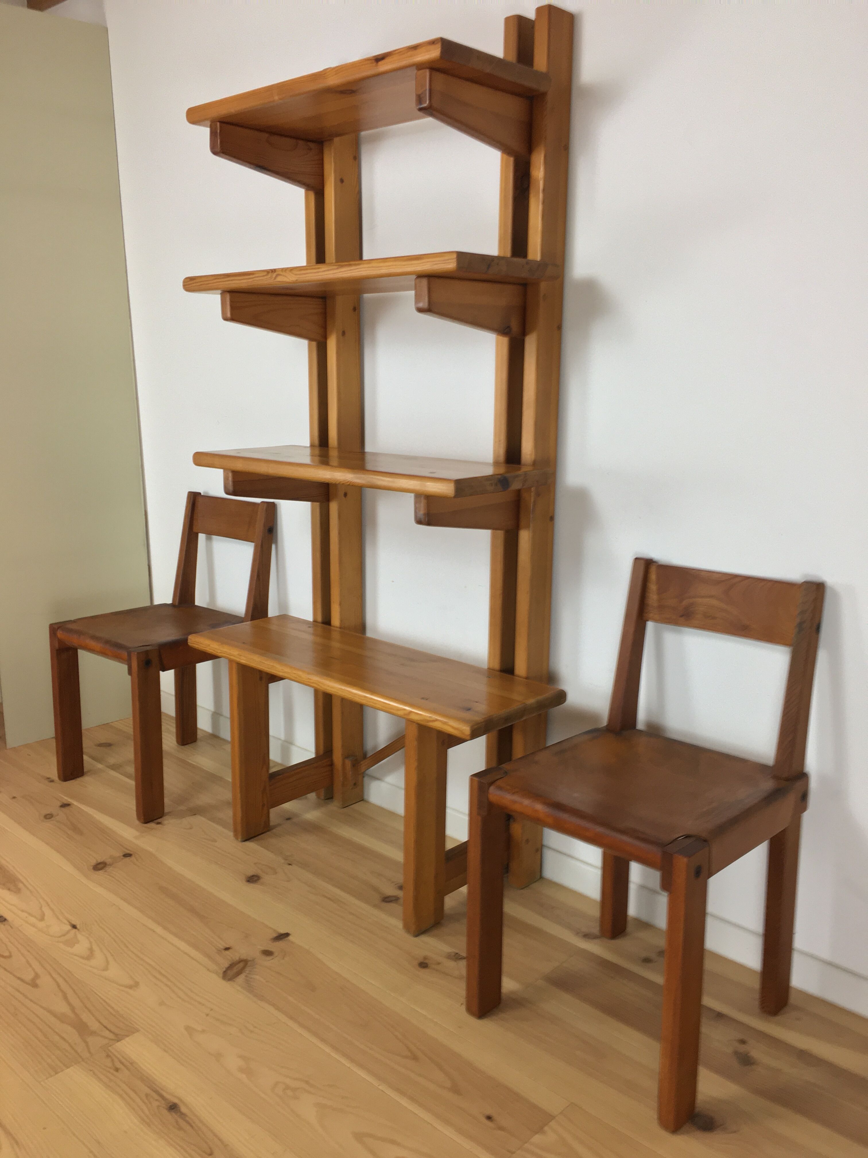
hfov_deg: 48.2
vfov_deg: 61.7
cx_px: 434
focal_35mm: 29
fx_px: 970
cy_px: 579
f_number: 2.2
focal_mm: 4.15
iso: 50
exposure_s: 1/33
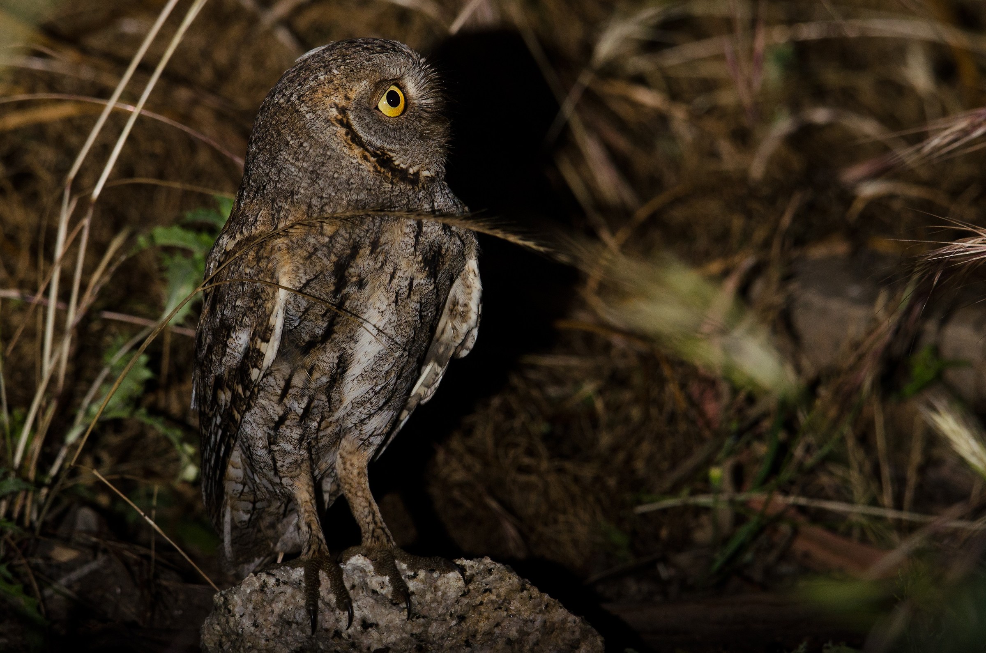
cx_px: 493
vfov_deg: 2.0
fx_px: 18451
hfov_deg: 3.1
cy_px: 326
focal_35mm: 675
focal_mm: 450
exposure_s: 1/500
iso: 400
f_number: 9
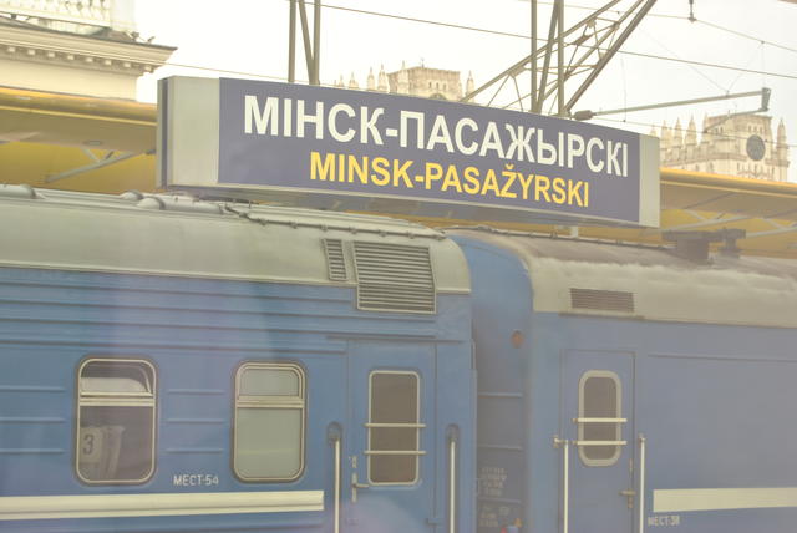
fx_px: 1828
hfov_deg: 24.6
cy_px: 266
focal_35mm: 82
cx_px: 398
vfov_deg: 16.6
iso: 140
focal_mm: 55
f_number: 5.6
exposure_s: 1/125
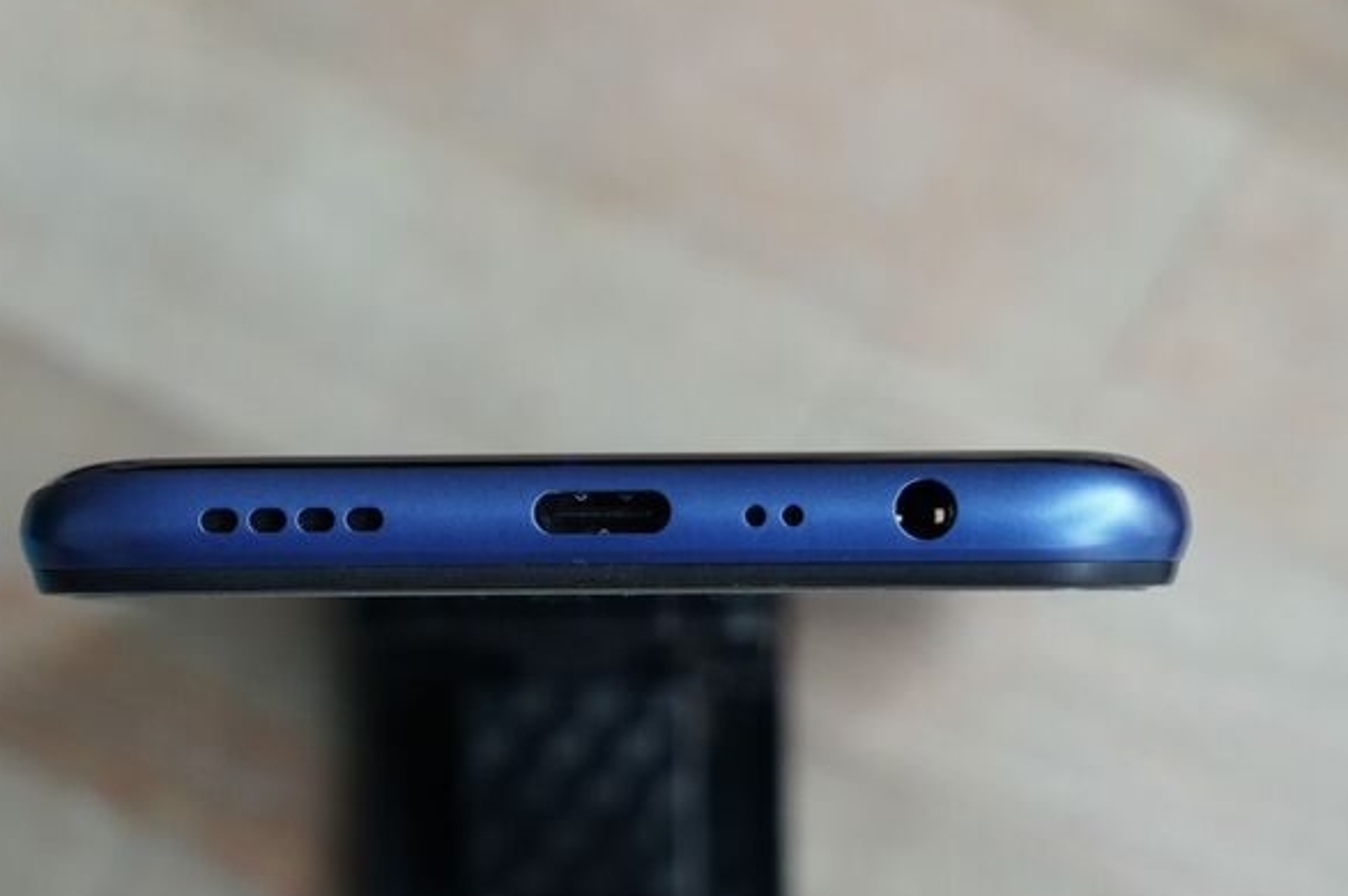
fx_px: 3705
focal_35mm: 99
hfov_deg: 20.6
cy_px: 609
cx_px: 551
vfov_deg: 13.8
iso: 1250
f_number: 7.1
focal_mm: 70
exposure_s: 1/160
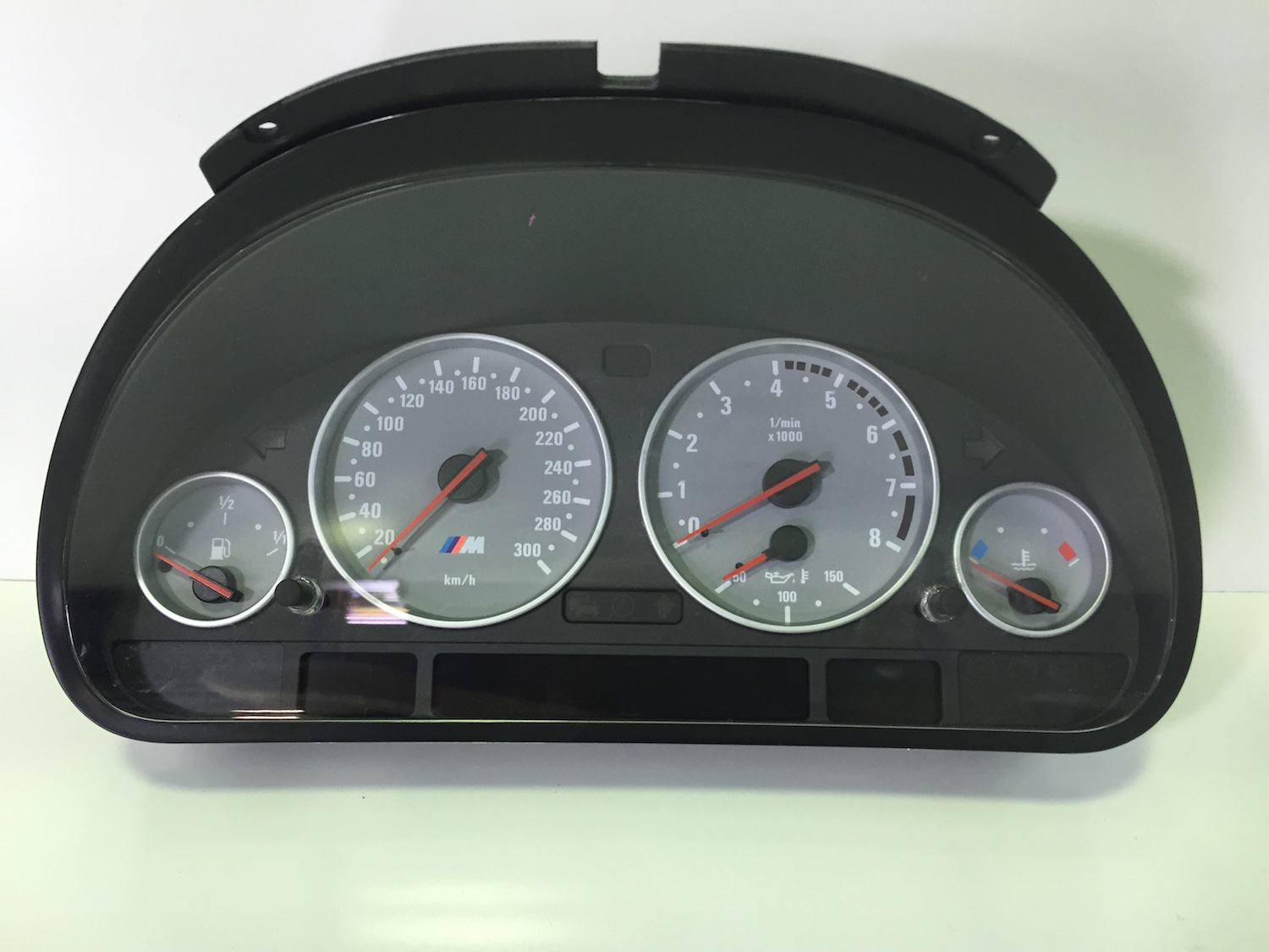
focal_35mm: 29
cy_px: 476
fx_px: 1063
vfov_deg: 48.2
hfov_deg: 61.7
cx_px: 634
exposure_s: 1/30
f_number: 2.2
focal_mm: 4.15
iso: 50
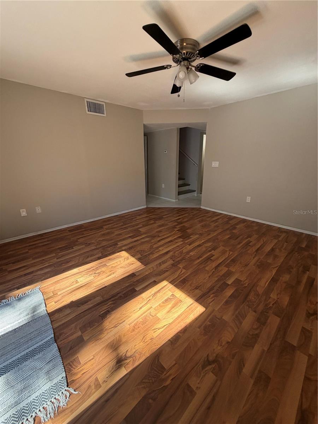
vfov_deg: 102.1
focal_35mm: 14
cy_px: 212
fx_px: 171
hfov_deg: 85.7
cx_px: 159
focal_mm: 2.22
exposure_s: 1/121
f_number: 2.2
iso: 100
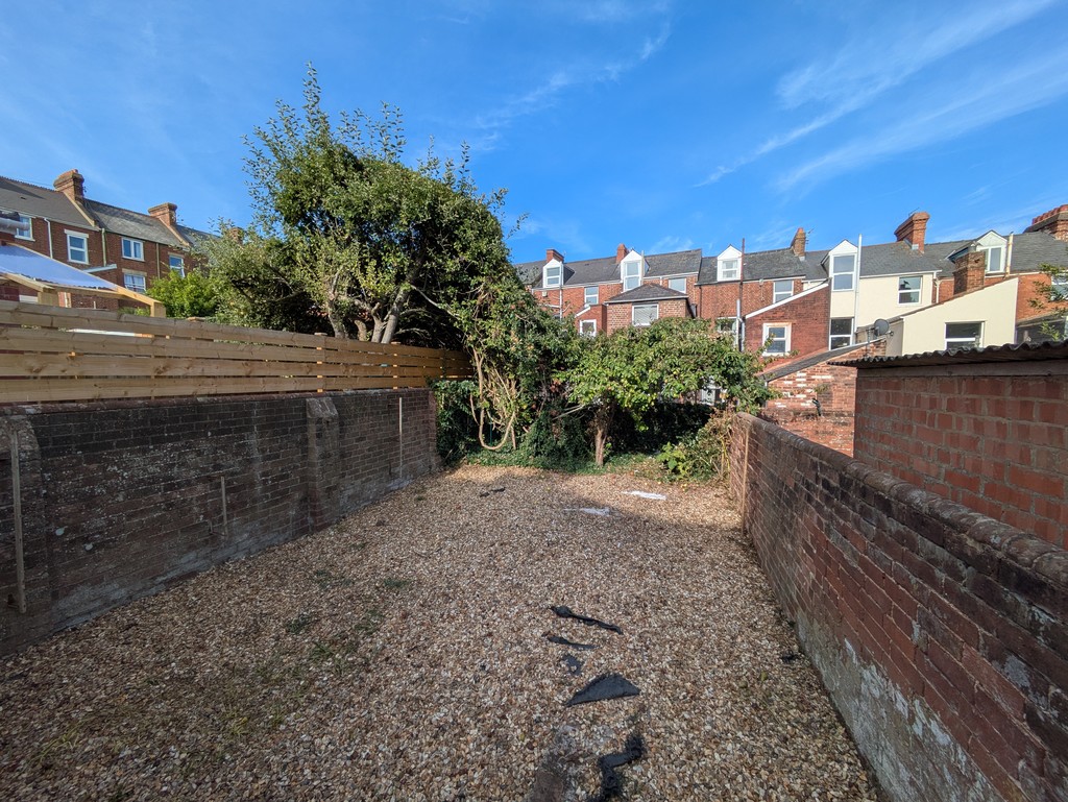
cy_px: 401
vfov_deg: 85.7
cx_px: 534
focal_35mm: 14
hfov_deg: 102.0
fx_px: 432
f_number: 2.2
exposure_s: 1/1337
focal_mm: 1.83
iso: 47
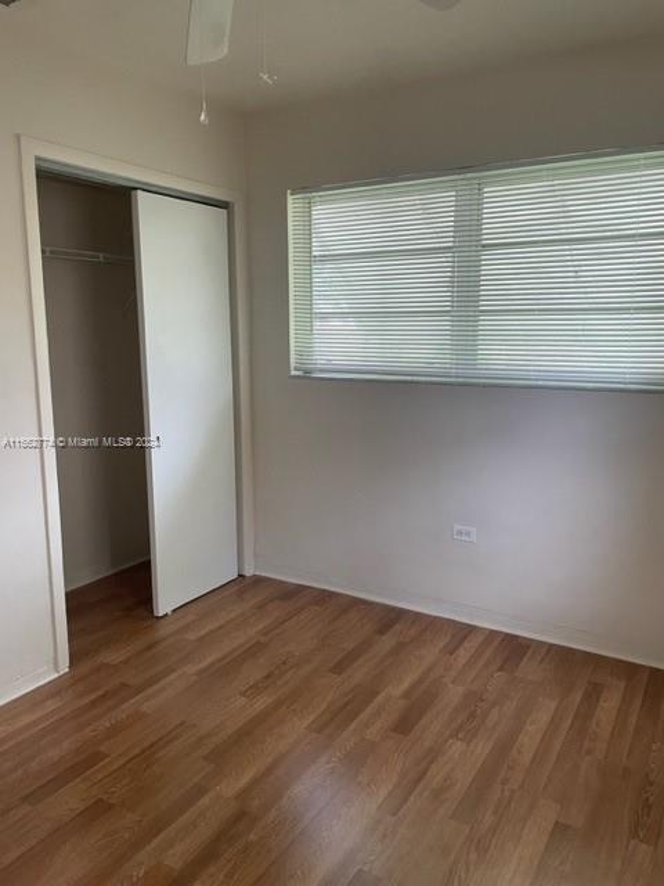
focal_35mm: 26
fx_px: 665
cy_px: 443
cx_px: 332
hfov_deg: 53.1
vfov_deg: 67.3
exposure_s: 1/68
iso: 125
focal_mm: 4.2
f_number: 1.6
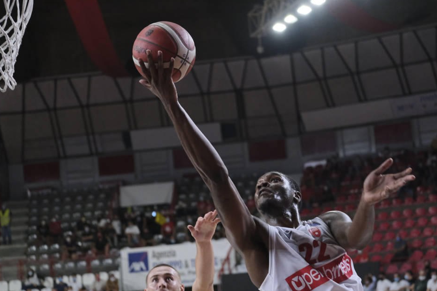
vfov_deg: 16.6
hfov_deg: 24.8
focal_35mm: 82
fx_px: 995
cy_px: 157
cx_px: 218
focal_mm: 50
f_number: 2.8
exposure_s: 1/1000
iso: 5000
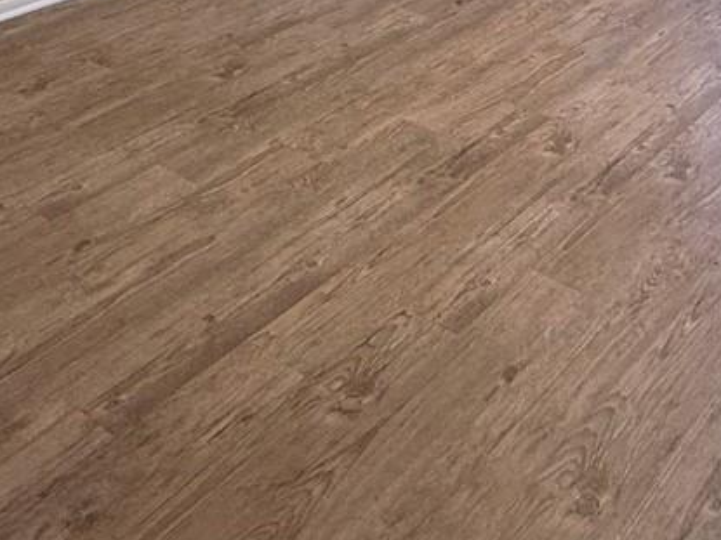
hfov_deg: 33.9
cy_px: -280
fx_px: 1124
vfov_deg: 22.1
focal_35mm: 54
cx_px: 625
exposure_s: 1/60
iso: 250
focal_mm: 2.22
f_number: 2.2
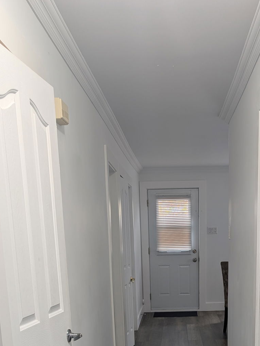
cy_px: 359
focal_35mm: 50
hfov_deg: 29.0
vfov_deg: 34.2
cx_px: 163
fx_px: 501
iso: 19
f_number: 1.68
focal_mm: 6.9
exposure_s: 1/80.2
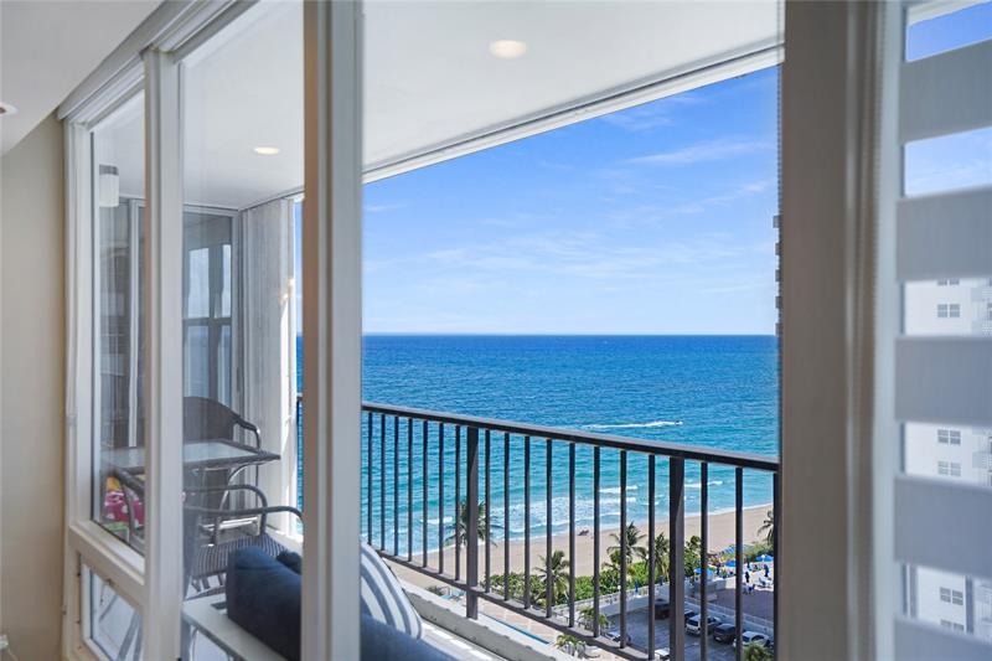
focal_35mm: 29
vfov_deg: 44.9
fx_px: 799
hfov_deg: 63.7
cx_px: 496
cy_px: 330
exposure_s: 1/200
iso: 160
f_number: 5
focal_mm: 29
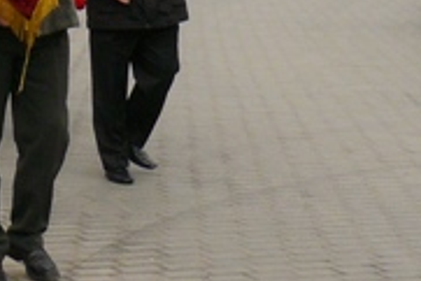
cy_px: -235
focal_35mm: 173
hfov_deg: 11.4
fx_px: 2025
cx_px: -198
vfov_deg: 7.7
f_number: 5.6
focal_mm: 6.4
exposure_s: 1/400
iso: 100
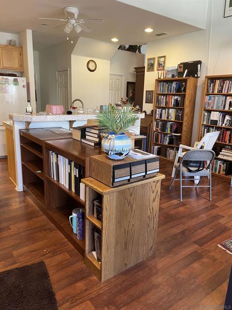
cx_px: 116
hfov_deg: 53.1
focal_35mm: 26
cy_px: 155
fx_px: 232
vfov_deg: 67.3
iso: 160
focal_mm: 5.1
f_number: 1.6
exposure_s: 1/60
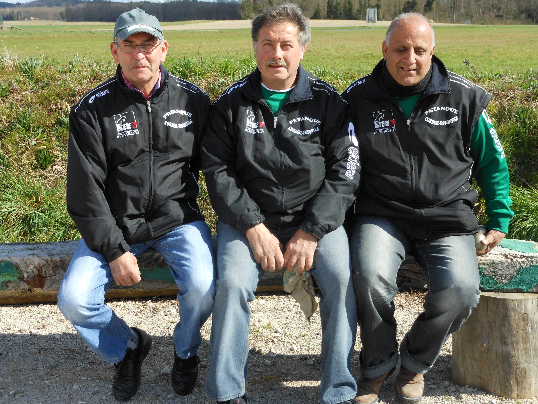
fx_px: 839
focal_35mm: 54
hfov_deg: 35.5
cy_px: 202
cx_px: 269
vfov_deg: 27.0
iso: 80
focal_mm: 9.6
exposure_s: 1/320
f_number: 4.9
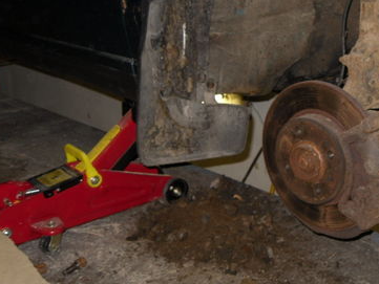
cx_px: 311
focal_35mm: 62
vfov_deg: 23.5
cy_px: 91
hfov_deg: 30.3
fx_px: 679
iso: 80
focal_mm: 6.3
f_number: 3.5
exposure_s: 1/45
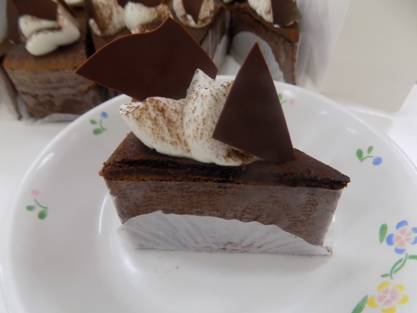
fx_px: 289
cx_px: 204
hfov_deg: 71.6
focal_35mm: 24
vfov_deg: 56.8
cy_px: 160
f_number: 3.1
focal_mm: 4
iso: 160
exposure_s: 1/30
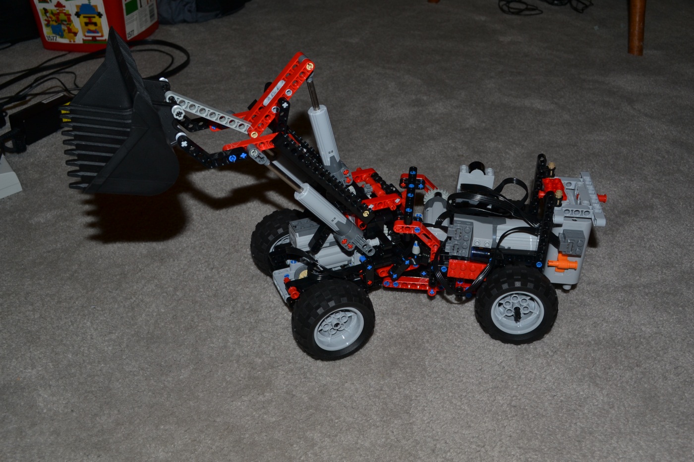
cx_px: 347
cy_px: 231
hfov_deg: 53.1
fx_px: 694
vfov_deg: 36.9
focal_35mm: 36
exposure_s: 1/60
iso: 100
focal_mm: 24
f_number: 8
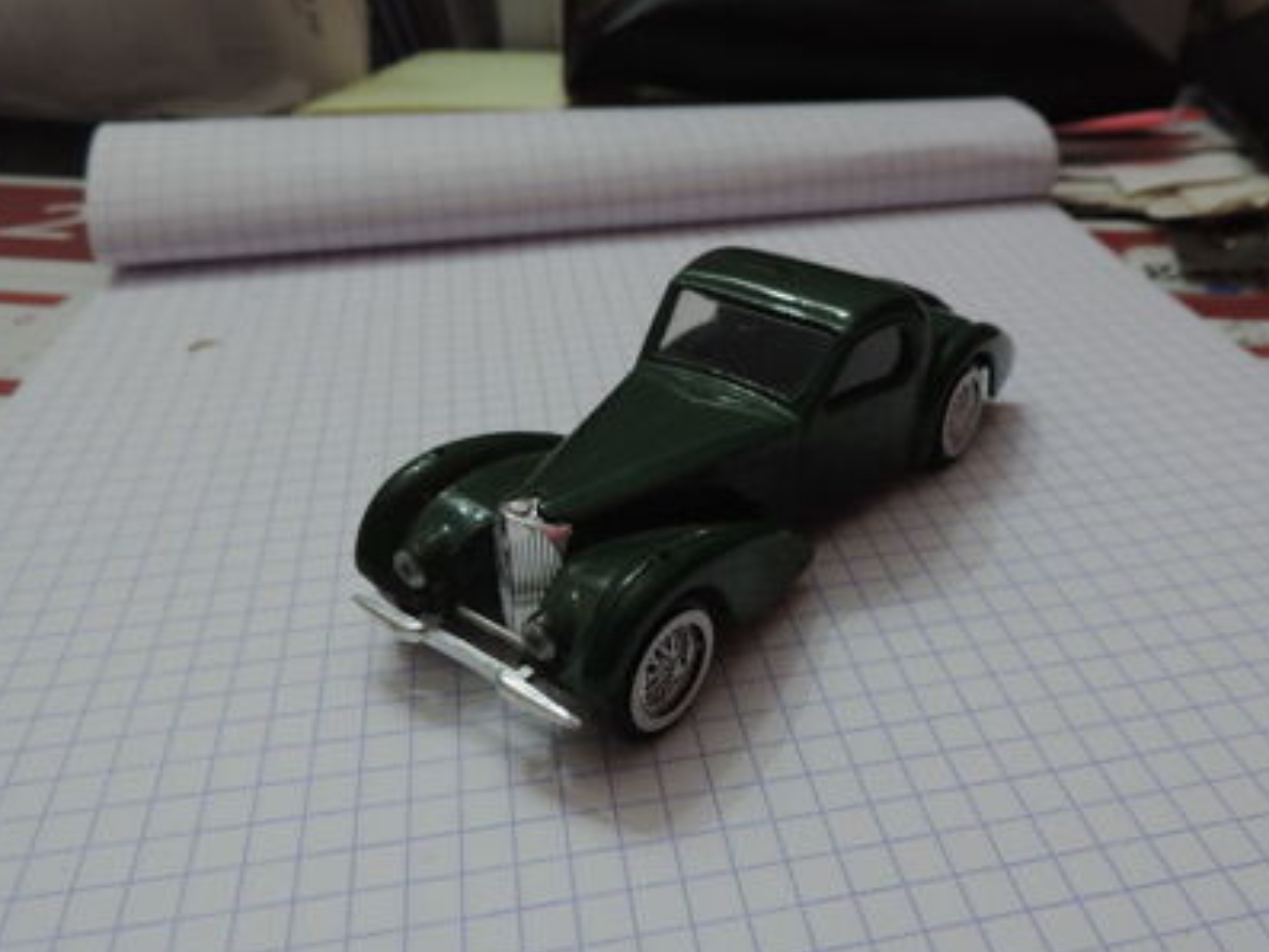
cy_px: 466
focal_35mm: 29
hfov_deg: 61.4
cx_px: 726
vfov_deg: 48.2
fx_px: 1063
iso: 400
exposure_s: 1/25
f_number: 3
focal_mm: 4.3
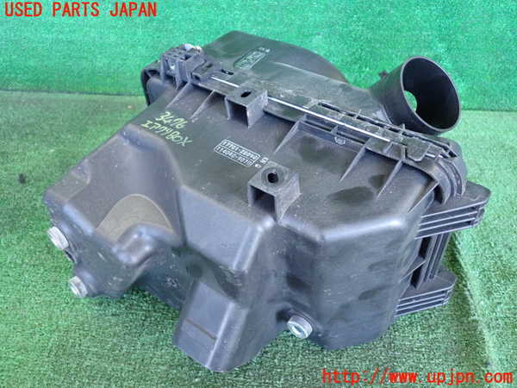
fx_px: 478
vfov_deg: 44.2
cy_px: 194
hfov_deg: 56.8
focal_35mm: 32
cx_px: 258
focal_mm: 5.79
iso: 1000
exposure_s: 1/125
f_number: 2.4
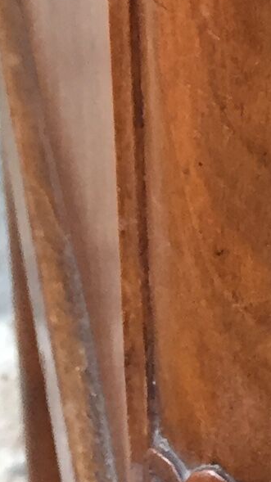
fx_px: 2237
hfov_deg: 6.9
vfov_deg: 11.2
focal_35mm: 175
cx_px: 319
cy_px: -484
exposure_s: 1/33
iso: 50
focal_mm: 4.15
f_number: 2.2
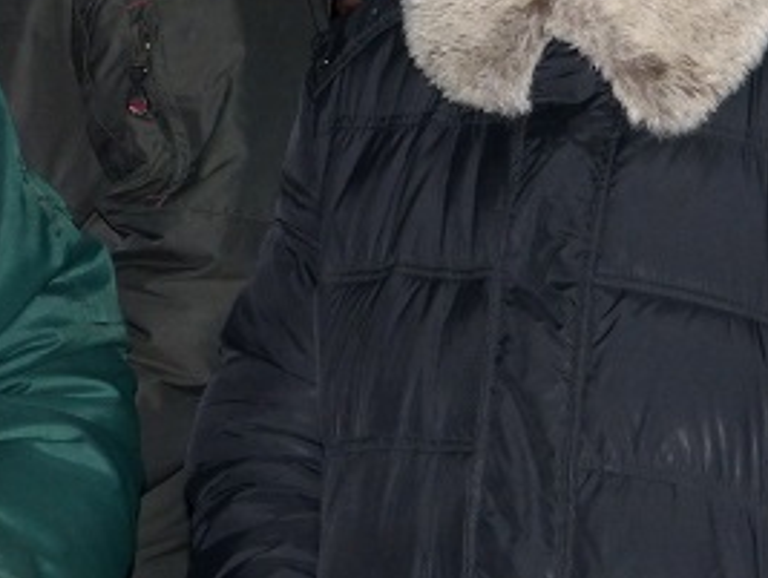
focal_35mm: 124
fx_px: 2755
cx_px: 95
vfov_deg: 12.0
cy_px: 180
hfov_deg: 15.7
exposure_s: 1/60
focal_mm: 8.3
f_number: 3.5
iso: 160
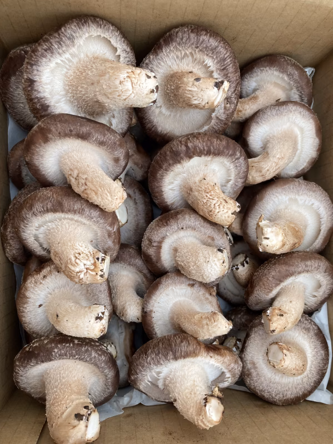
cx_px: 166
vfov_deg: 63.4
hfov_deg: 49.7
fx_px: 359
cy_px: 222
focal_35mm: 28
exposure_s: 1/121
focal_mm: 3.99
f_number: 1.8
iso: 32
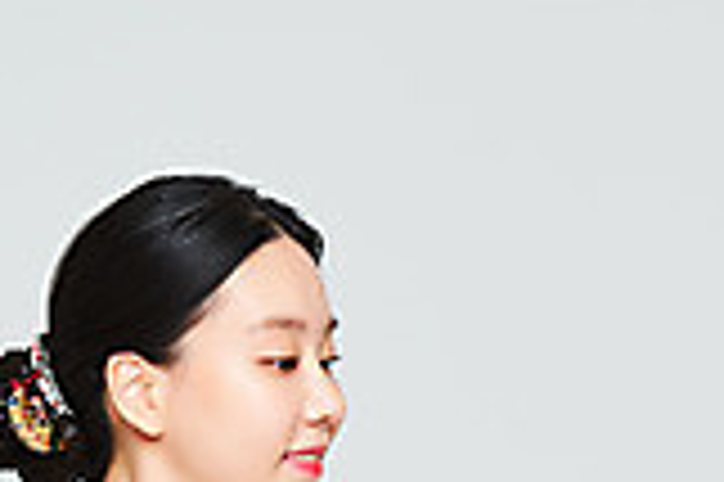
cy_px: 896
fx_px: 7634
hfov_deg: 5.4
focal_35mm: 380
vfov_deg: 3.6
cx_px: 218
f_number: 11
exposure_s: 1/125
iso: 100
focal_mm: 102
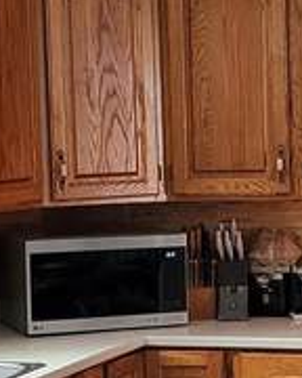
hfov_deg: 11.3
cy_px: 229
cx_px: 285
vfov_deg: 14.3
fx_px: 1508
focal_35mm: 135
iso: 320
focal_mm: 5.4
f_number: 1.8
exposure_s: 1/40
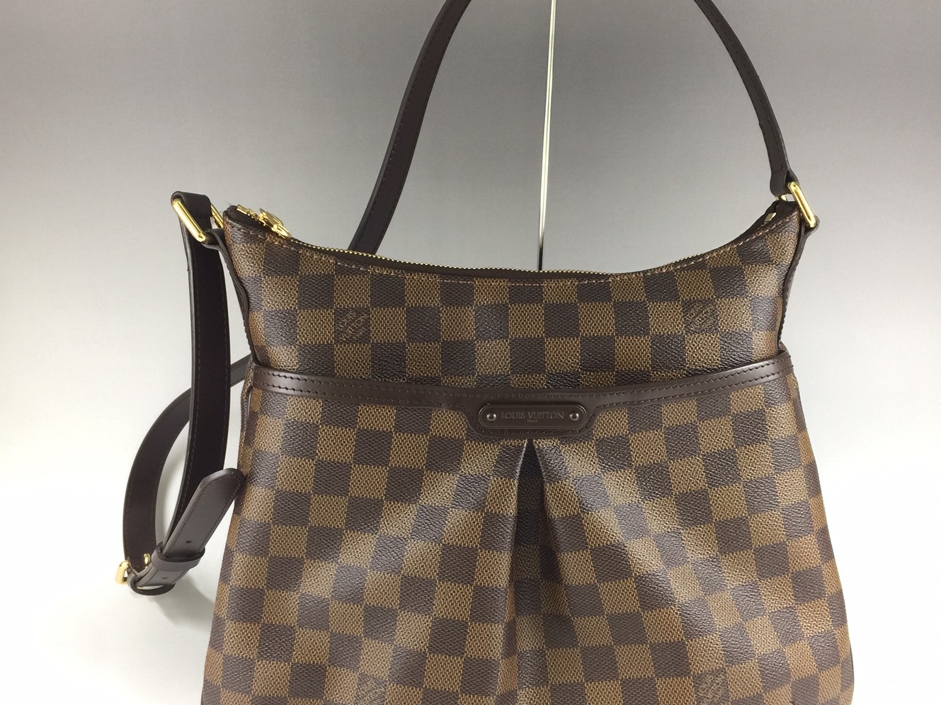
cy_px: 397
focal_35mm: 34
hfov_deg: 53.9
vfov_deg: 41.7
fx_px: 924
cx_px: 506
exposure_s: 1/15
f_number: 2.2
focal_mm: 4.15
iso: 32
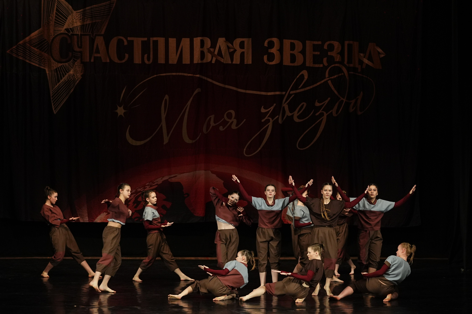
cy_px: 157
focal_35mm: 105
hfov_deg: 19.5
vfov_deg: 13.0
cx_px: 236
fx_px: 1377
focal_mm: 70
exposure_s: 1/400
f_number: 2.8
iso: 2500
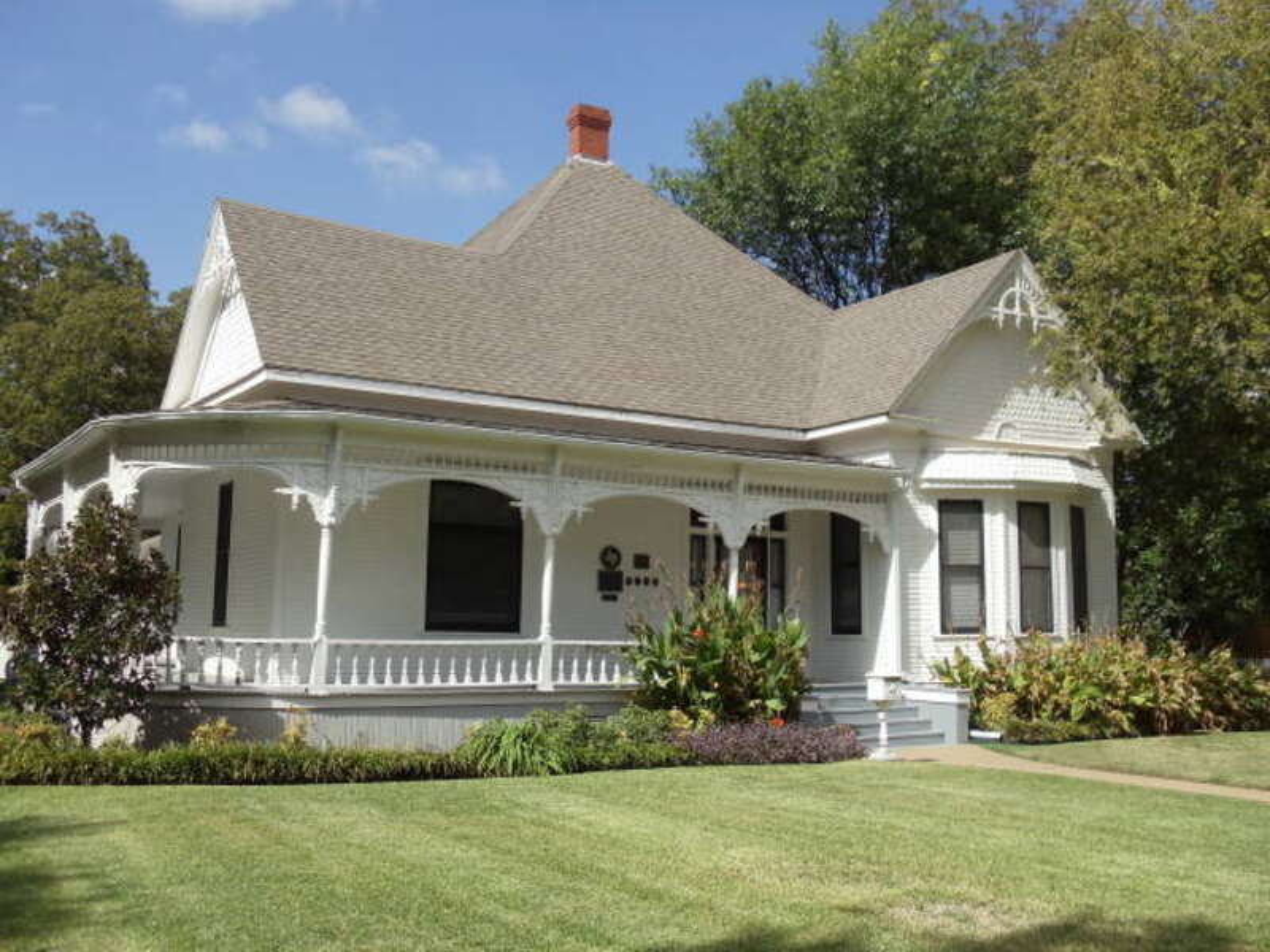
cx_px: 635
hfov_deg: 38.2
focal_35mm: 50
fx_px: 1834
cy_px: 476
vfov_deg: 29.1
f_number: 7.5
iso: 100
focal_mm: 6.81
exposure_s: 1/320
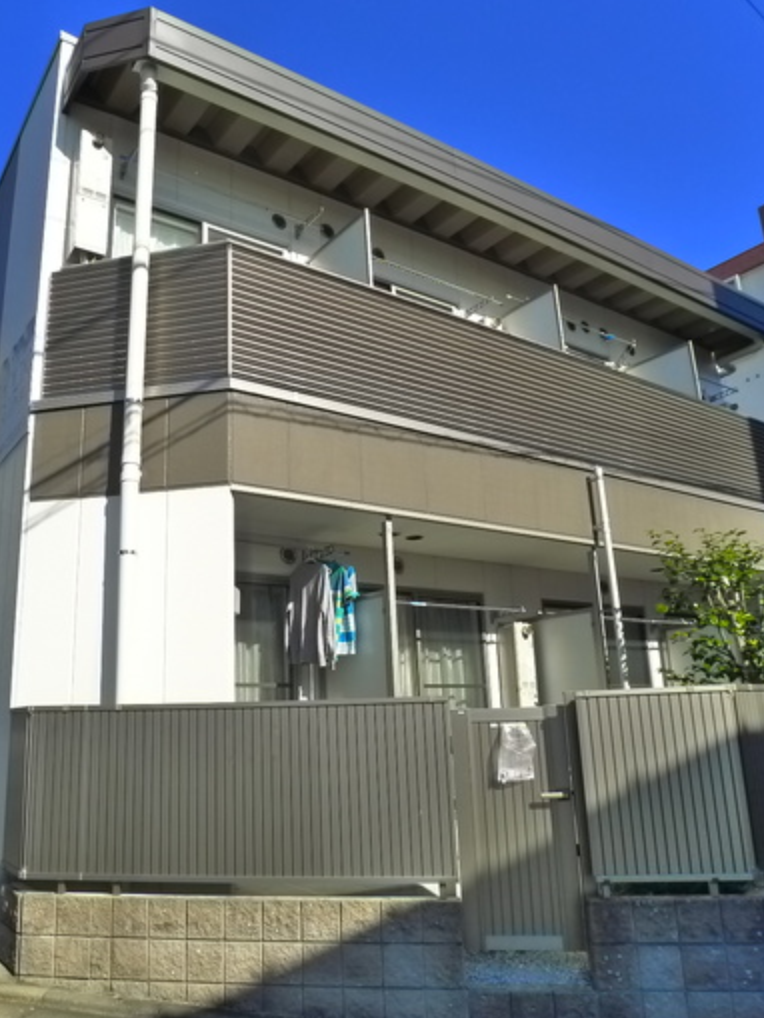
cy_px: 509
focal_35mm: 33
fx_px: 971
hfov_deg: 42.7
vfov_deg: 55.3
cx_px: 300
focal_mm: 5.1
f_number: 4
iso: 400
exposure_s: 1/800
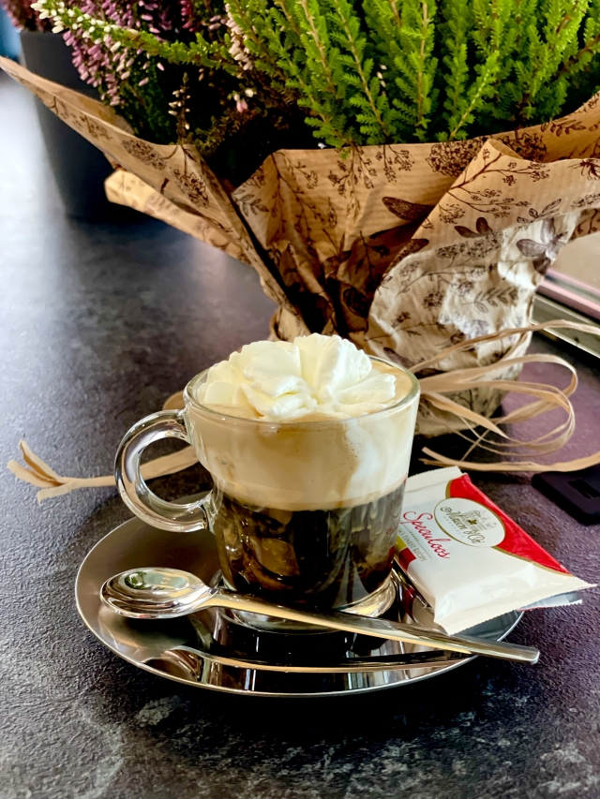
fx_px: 1201
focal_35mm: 52
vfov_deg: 36.8
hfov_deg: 28.0
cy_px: 400
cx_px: 300
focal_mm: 6
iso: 250
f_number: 2
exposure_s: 1/86
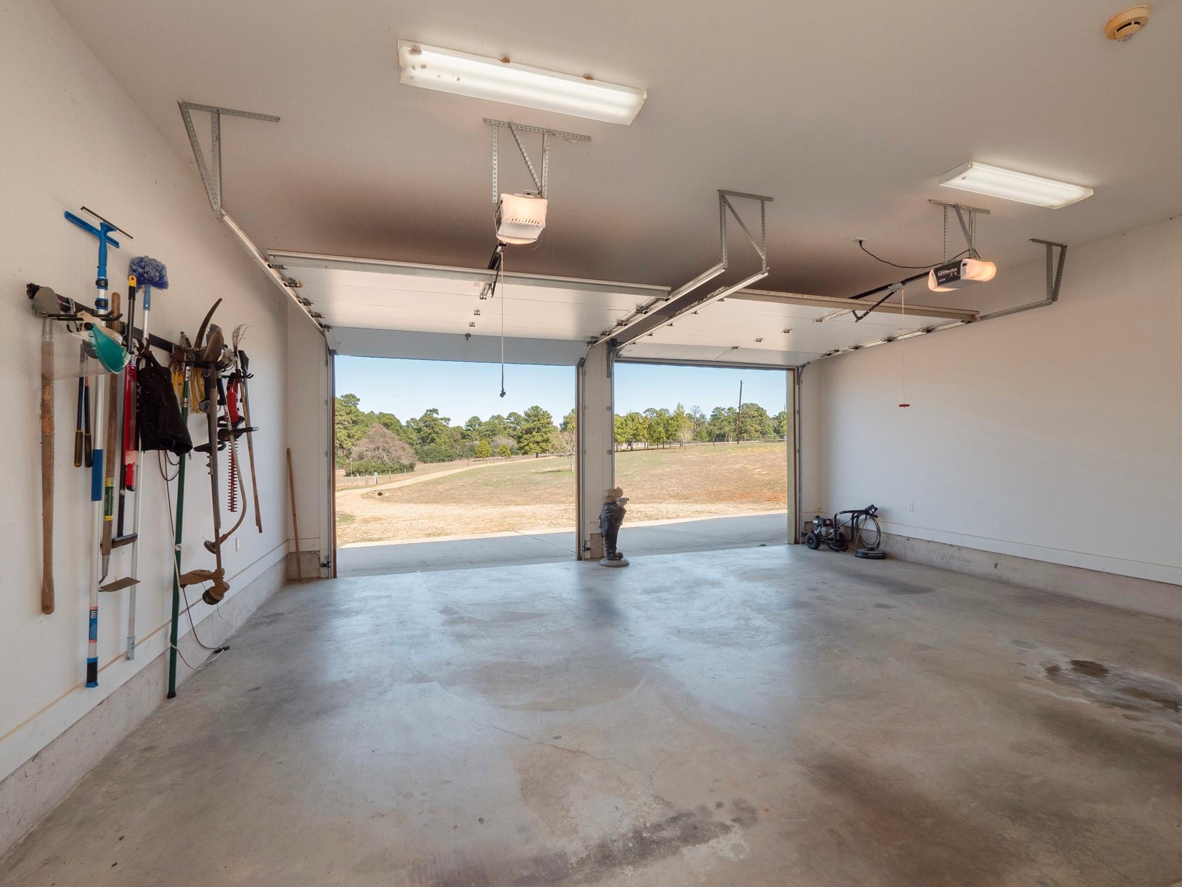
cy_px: 449
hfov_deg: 98.2
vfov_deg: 81.8
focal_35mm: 15
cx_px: 598
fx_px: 512
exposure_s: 1/250
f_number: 9
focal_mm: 7
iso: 400
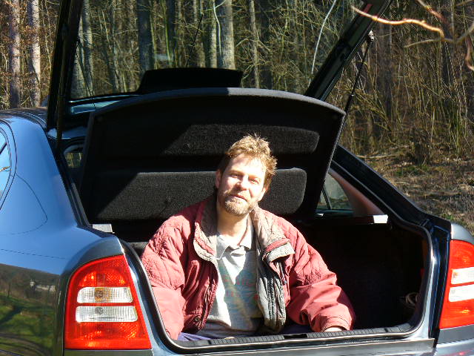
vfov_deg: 12.6
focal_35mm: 118
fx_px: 1616
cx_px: 237
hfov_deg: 16.7
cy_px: 178
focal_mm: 19.4
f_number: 3.7
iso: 64
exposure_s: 1/125
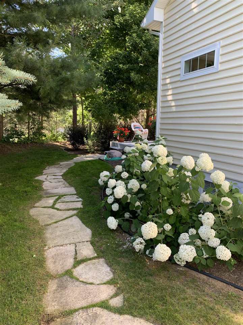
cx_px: 122
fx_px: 243
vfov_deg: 67.3
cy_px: 162
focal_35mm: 26
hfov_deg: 53.1
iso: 25
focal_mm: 4.25
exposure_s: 1/138
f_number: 1.8
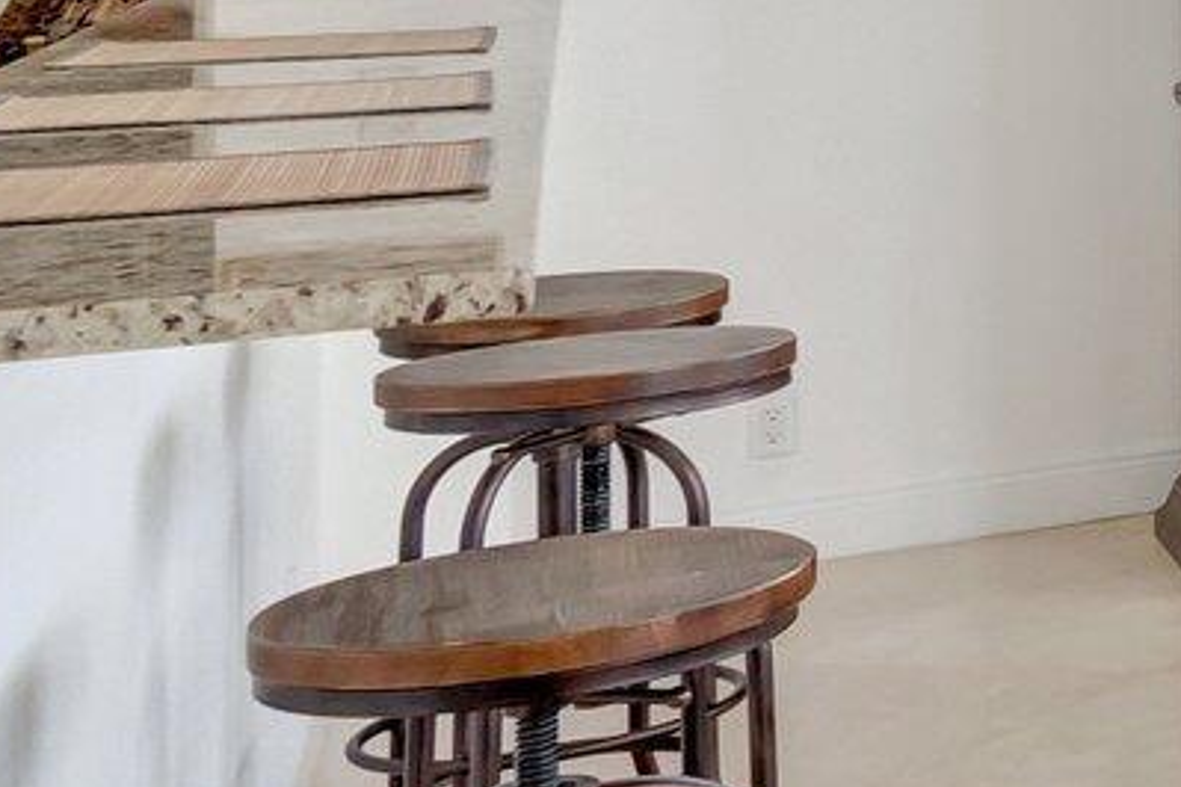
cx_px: 2898
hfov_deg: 14.7
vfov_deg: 16.9
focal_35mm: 77
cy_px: -185
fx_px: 2526
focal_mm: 10
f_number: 8
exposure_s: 1/40
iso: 1000
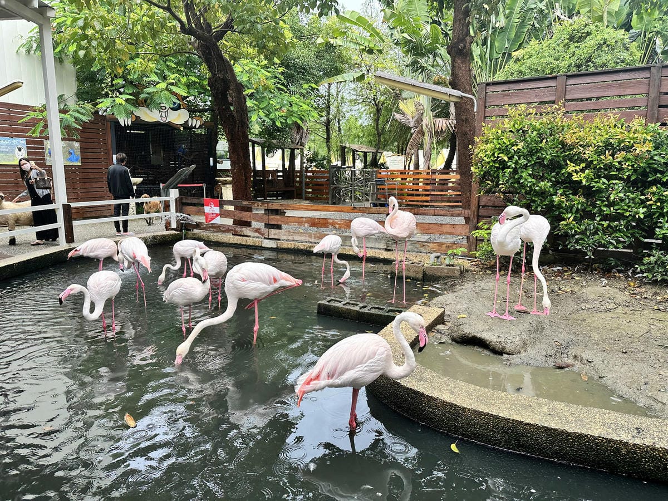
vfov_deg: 56.8
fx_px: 463
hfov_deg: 71.6
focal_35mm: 24
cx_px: 334
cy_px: 250
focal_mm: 6.86
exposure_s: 1/580
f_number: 1.78
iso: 80
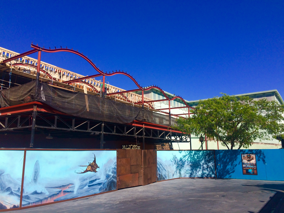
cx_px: 142
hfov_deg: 61.7
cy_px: 106
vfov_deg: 48.2
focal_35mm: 29
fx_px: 238
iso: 32
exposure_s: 1/2740
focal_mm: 4.15
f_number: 2.2
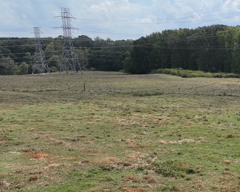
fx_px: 377
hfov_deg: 32.6
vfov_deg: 28.4
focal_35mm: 53
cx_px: 237
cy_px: 134
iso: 190
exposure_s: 1/500
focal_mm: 12.29
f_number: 2.8
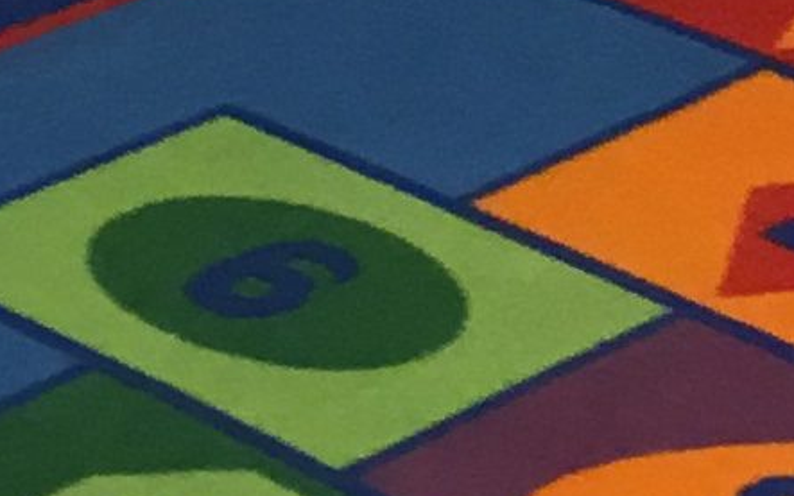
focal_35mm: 242
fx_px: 5237
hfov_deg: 8.5
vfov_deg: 5.4
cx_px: 1088
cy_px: -310
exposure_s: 1/30
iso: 64
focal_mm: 3.3
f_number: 2.4
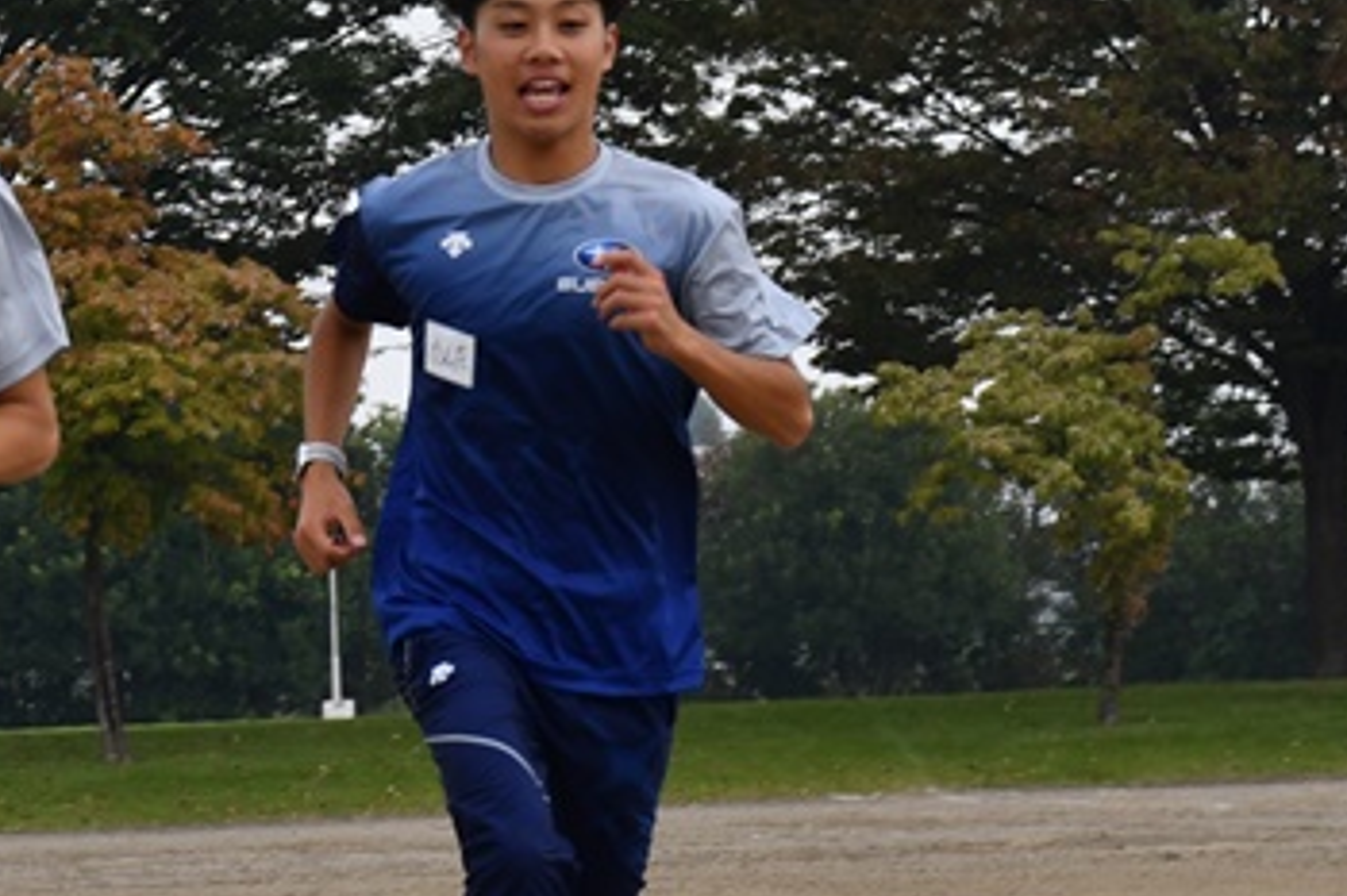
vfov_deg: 5.0
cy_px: 610
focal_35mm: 274
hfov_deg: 7.5
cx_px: 81
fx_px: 10247
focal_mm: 80
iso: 100
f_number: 8
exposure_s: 1/200
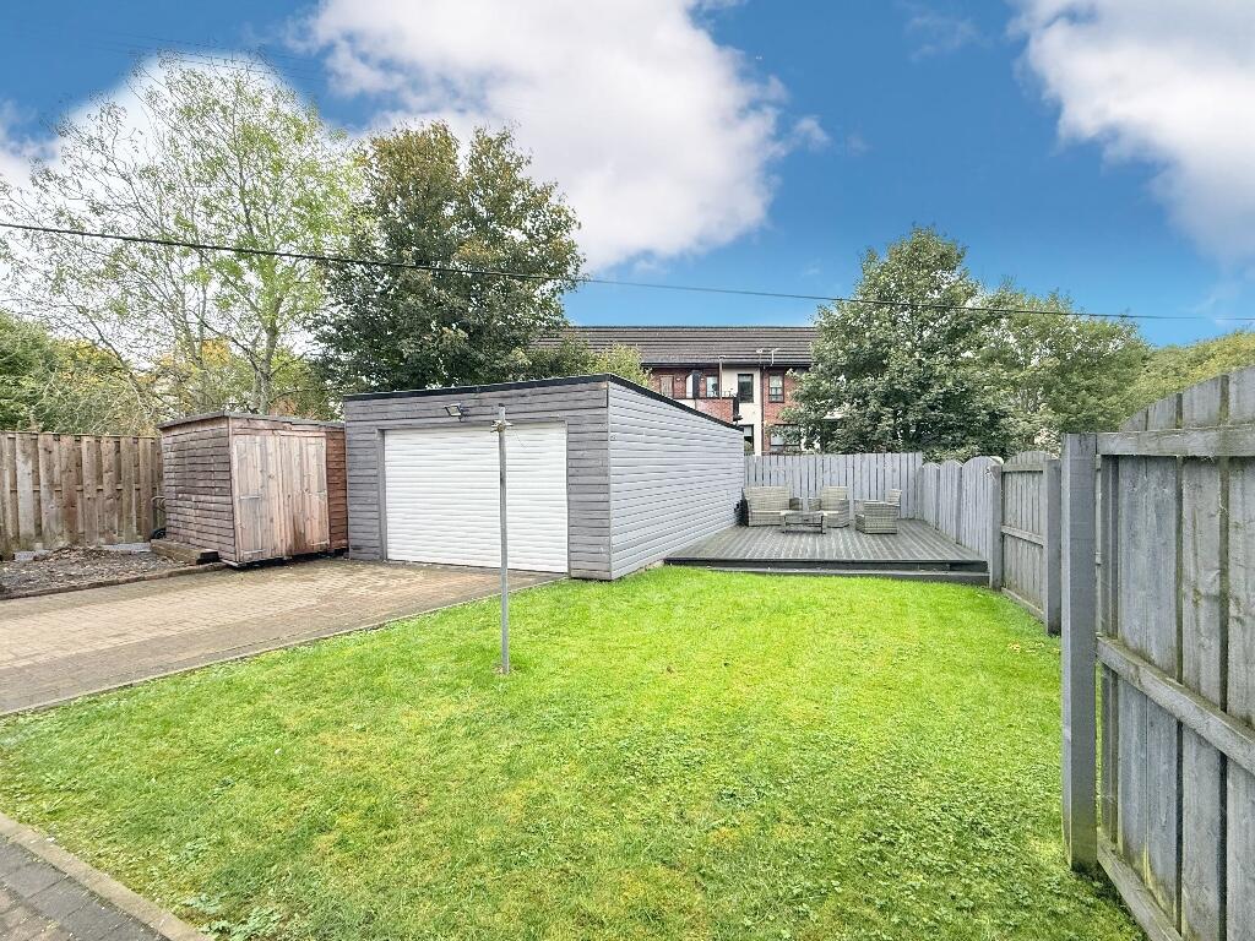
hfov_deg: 102.1
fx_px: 508
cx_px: 628
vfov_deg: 85.7
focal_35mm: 14
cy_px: 470
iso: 64
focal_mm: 2.22
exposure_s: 1/161
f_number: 2.2
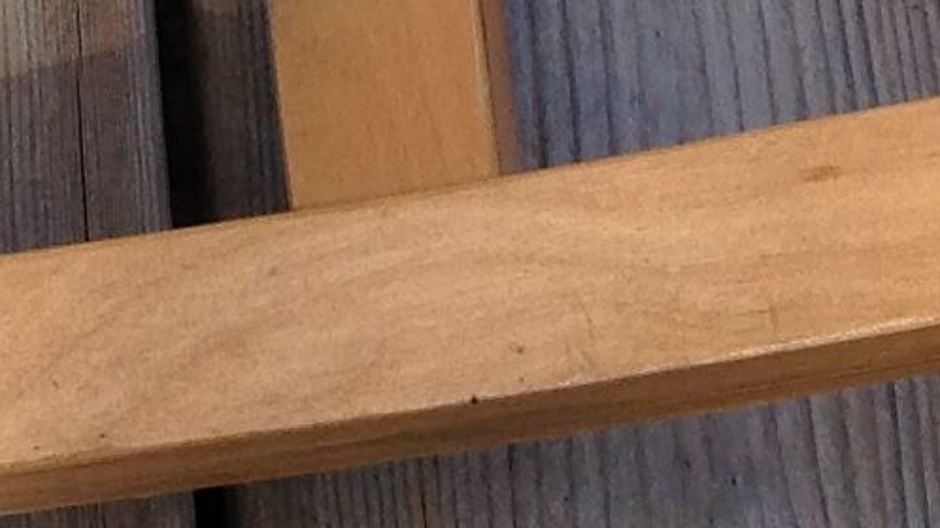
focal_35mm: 198
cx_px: 59
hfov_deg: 10.8
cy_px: -1192
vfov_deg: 5.6
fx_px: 4935
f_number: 2.4
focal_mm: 4.28
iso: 50
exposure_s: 1/521
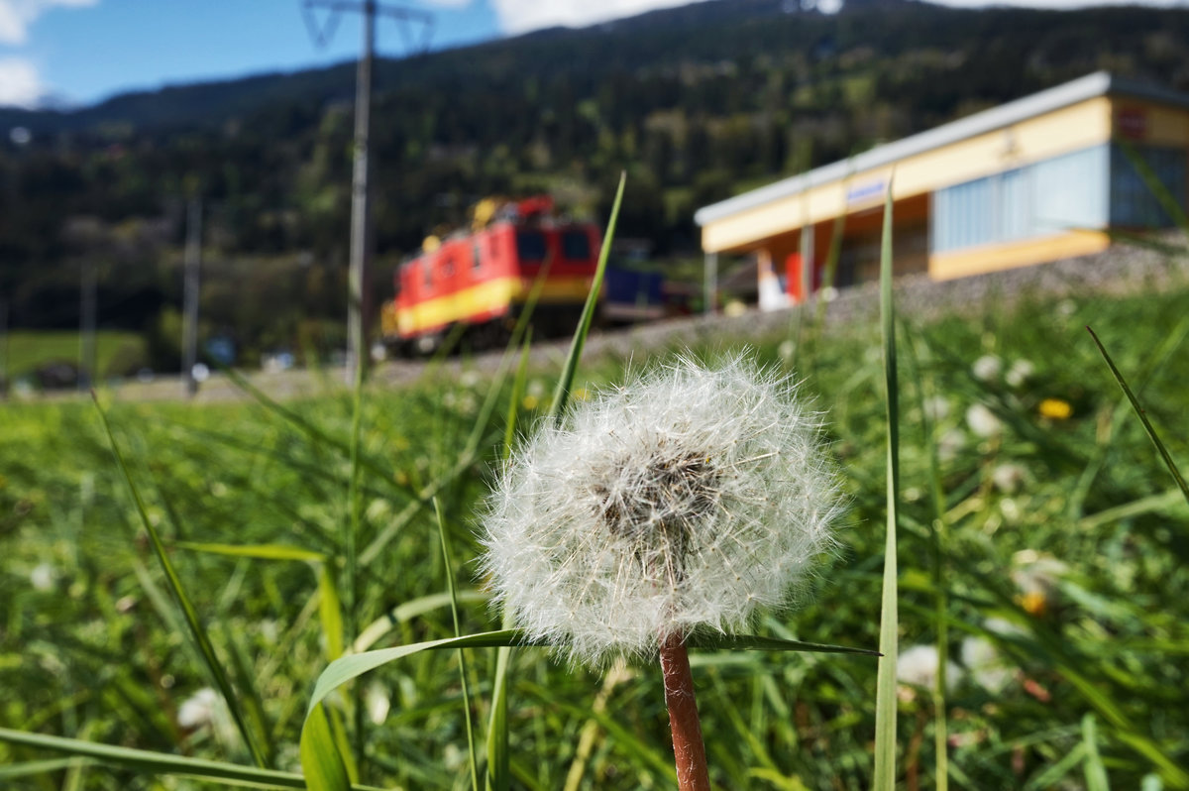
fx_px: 1188
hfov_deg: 53.2
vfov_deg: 36.8
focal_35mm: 36
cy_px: 396
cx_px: 594
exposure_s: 1/125
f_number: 11
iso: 100
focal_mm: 24
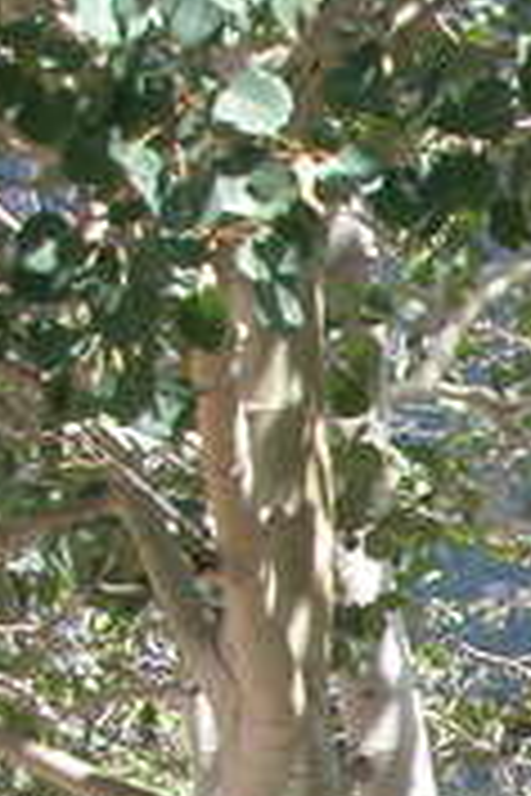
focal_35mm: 277
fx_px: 6128
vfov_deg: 7.3
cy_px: 1237
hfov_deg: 4.7
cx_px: 1620
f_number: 4.8
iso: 100
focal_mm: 14.9
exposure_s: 1/200
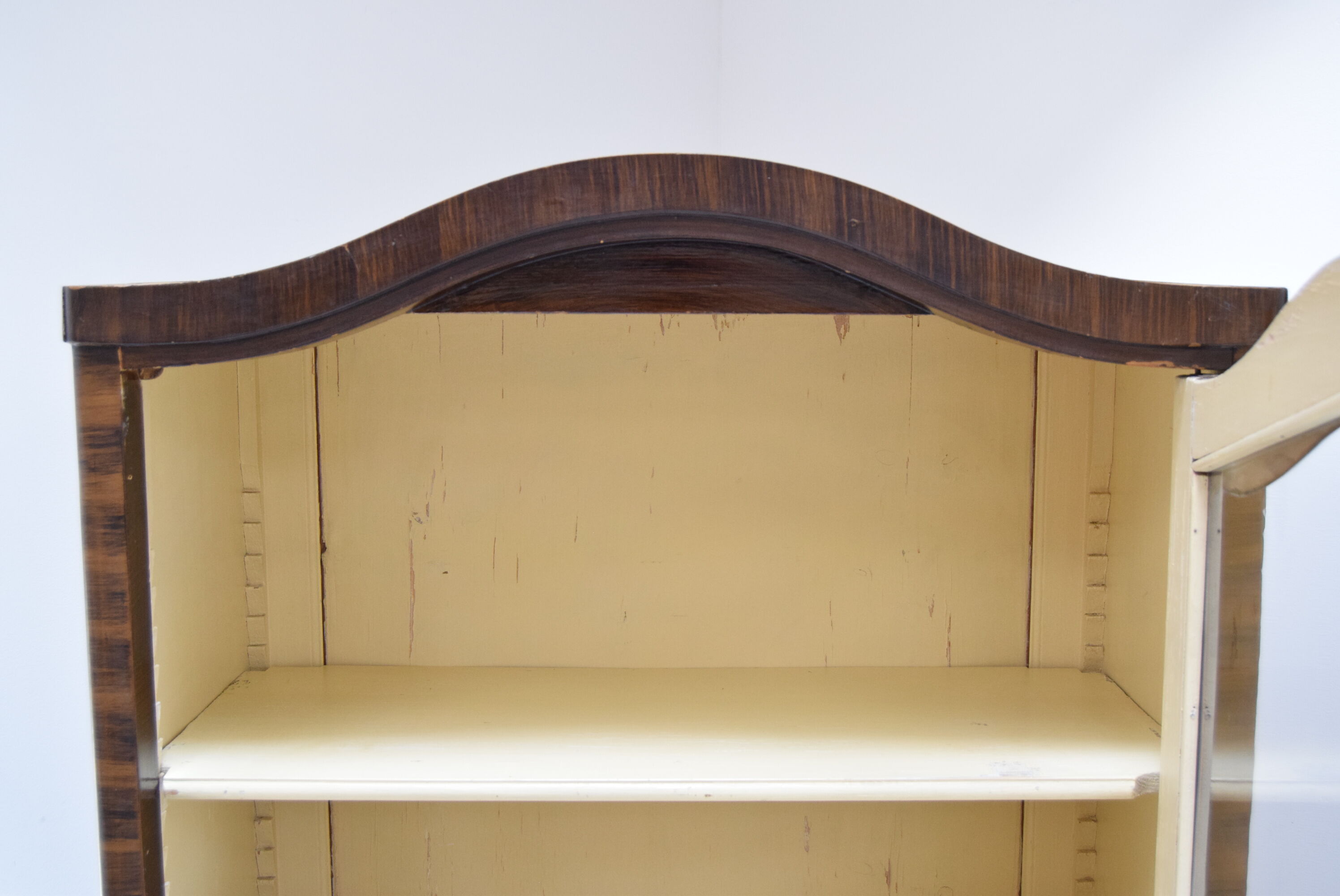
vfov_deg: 34.3
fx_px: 1453
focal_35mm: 39
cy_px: 448
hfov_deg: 49.5
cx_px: 670
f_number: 5
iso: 1600
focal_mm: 26
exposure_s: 1/100
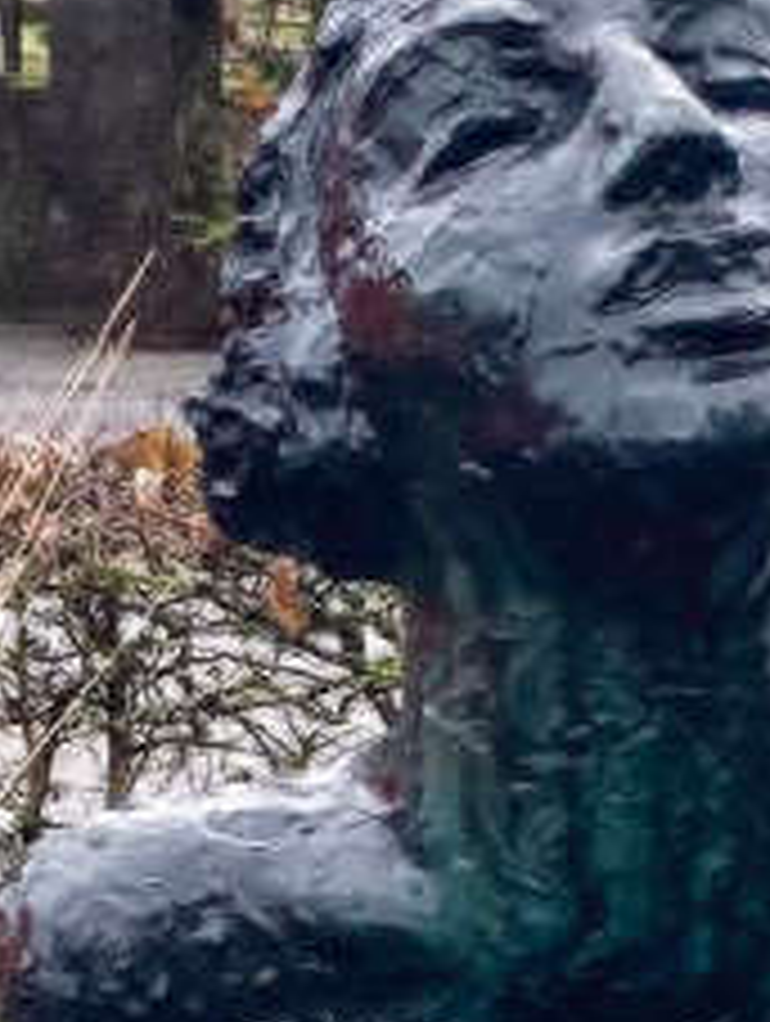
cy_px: 864
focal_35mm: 197
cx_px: 351
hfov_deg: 7.6
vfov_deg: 10.0
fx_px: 5826
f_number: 1.8
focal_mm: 4
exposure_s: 1/121
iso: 32
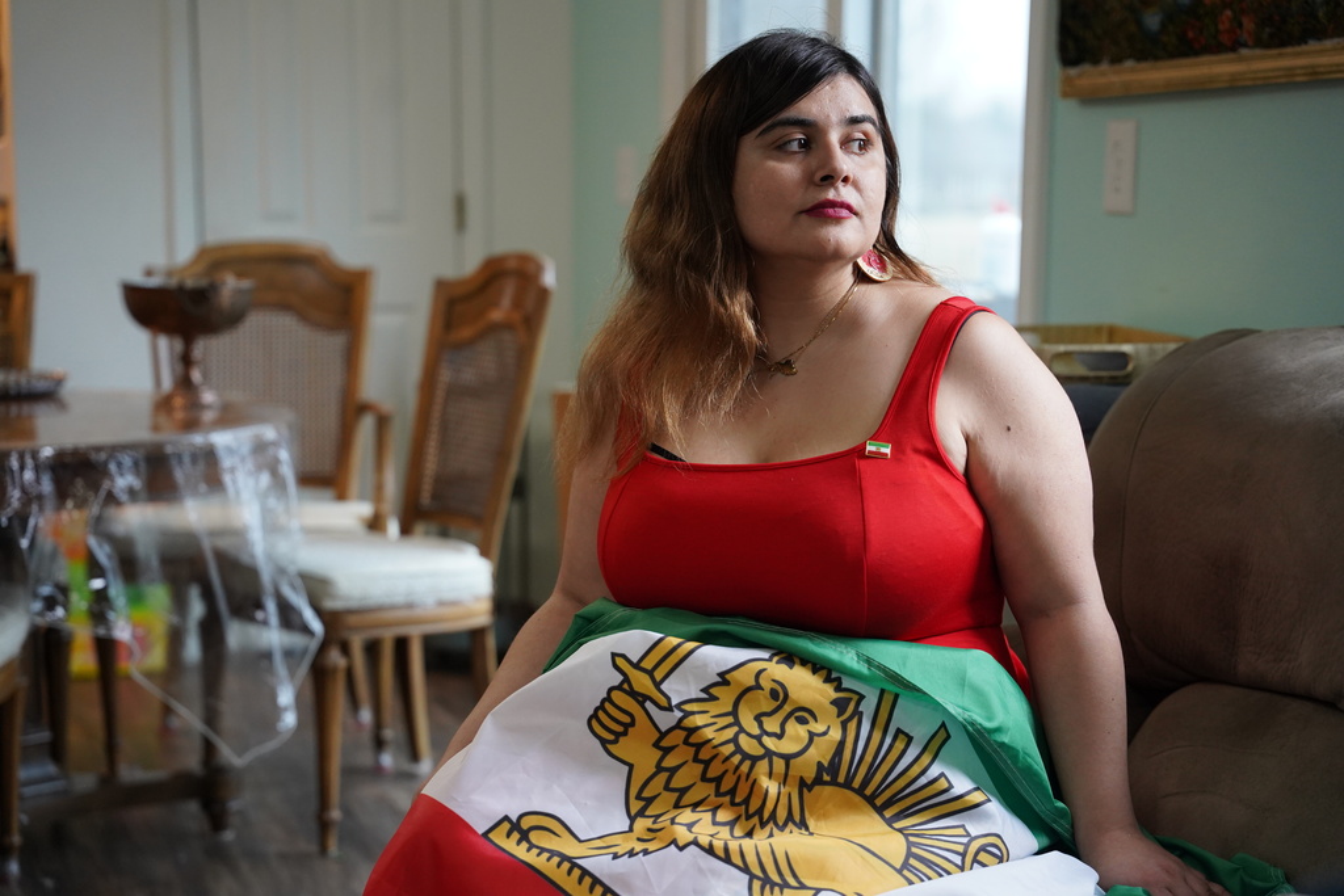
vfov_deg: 19.5
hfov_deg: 28.8
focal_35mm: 70
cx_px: 672
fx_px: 2614
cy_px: 448
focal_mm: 70
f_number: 2.8
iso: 2000
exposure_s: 1/320
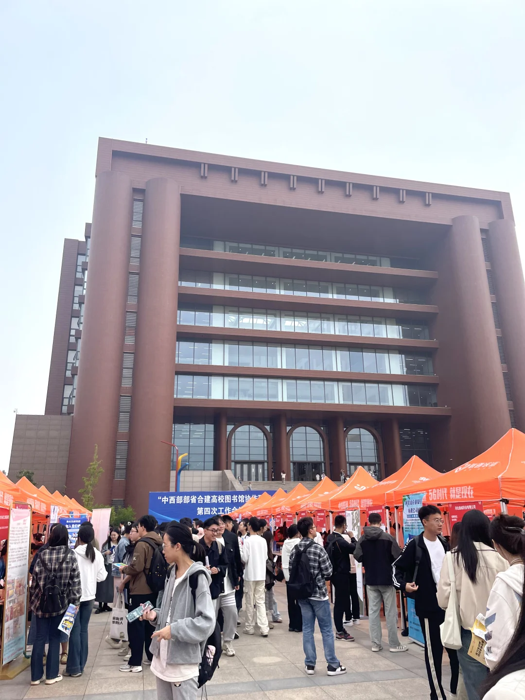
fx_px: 526
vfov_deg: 67.3
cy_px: 350
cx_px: 262
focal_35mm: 26
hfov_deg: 53.1
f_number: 1.6
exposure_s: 1/3040
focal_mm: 4.2
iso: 50
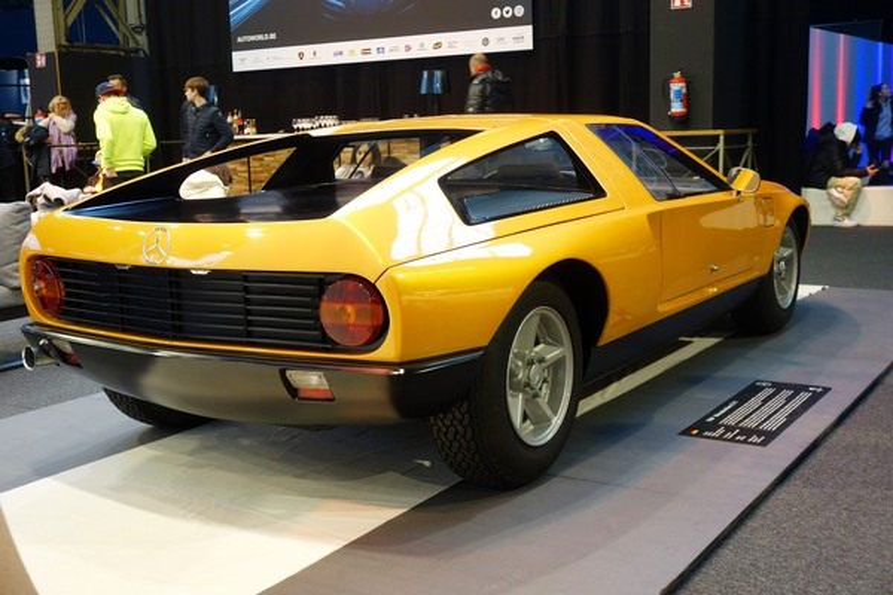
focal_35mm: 42
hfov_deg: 46.4
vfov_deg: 31.9
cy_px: 298
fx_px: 1042
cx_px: 446
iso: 400
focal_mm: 15.64
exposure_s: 1/50
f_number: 3.2
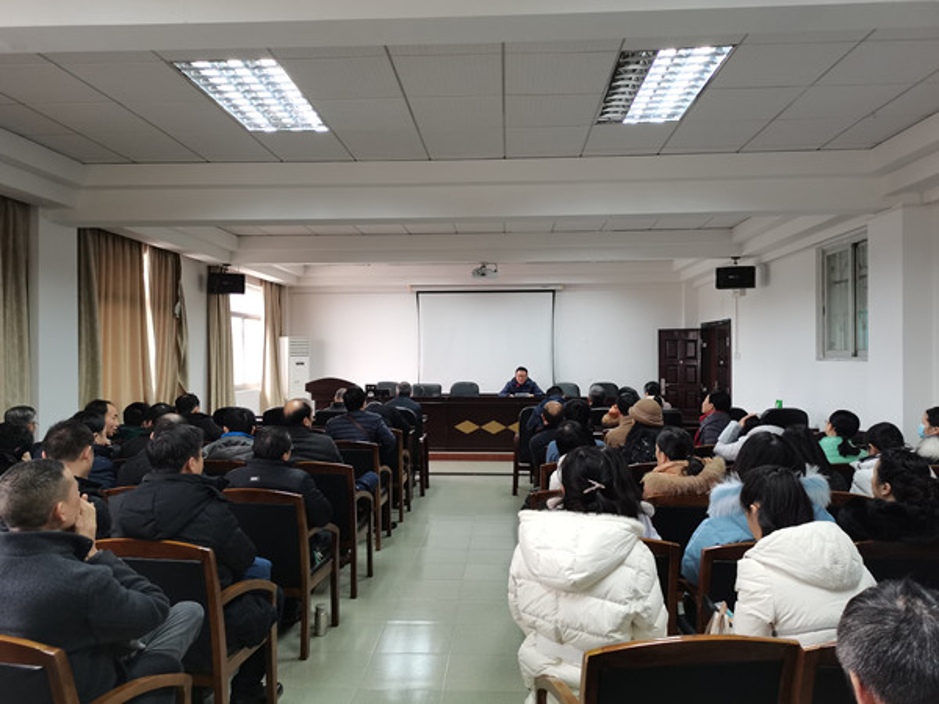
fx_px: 705
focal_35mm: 26
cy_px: 352
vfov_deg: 53.1
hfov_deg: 67.3
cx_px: 470
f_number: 1.8
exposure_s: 1/33.3
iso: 320
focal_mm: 5.58
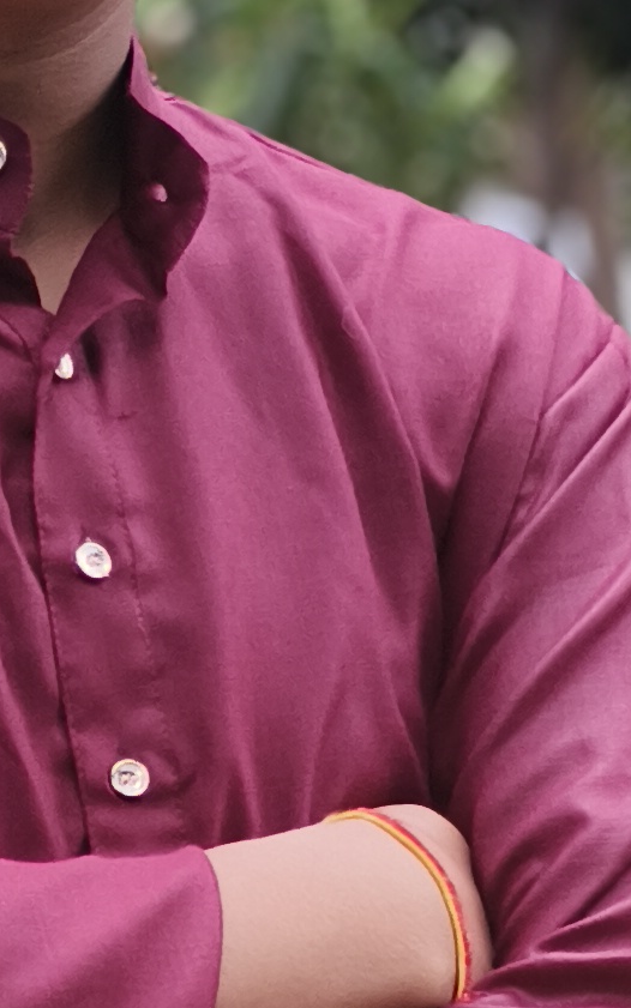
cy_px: 940
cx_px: -1
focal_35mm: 258
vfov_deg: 8.1
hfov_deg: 5.1
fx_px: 7095
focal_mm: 7.1
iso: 100
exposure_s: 1/139
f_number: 1.85
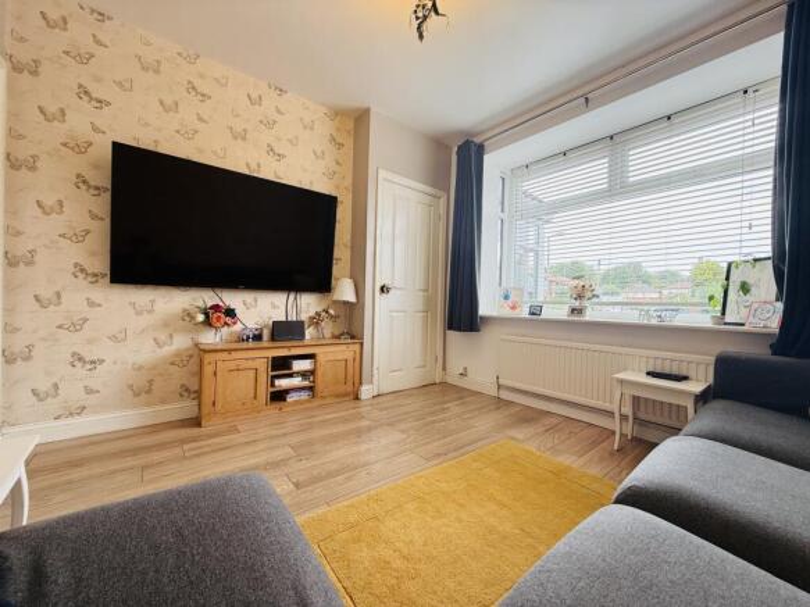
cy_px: 304
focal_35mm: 14
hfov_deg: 102.1
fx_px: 328
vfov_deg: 85.7
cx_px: 405
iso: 125
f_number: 2.2
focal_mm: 2.22
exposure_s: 1/100
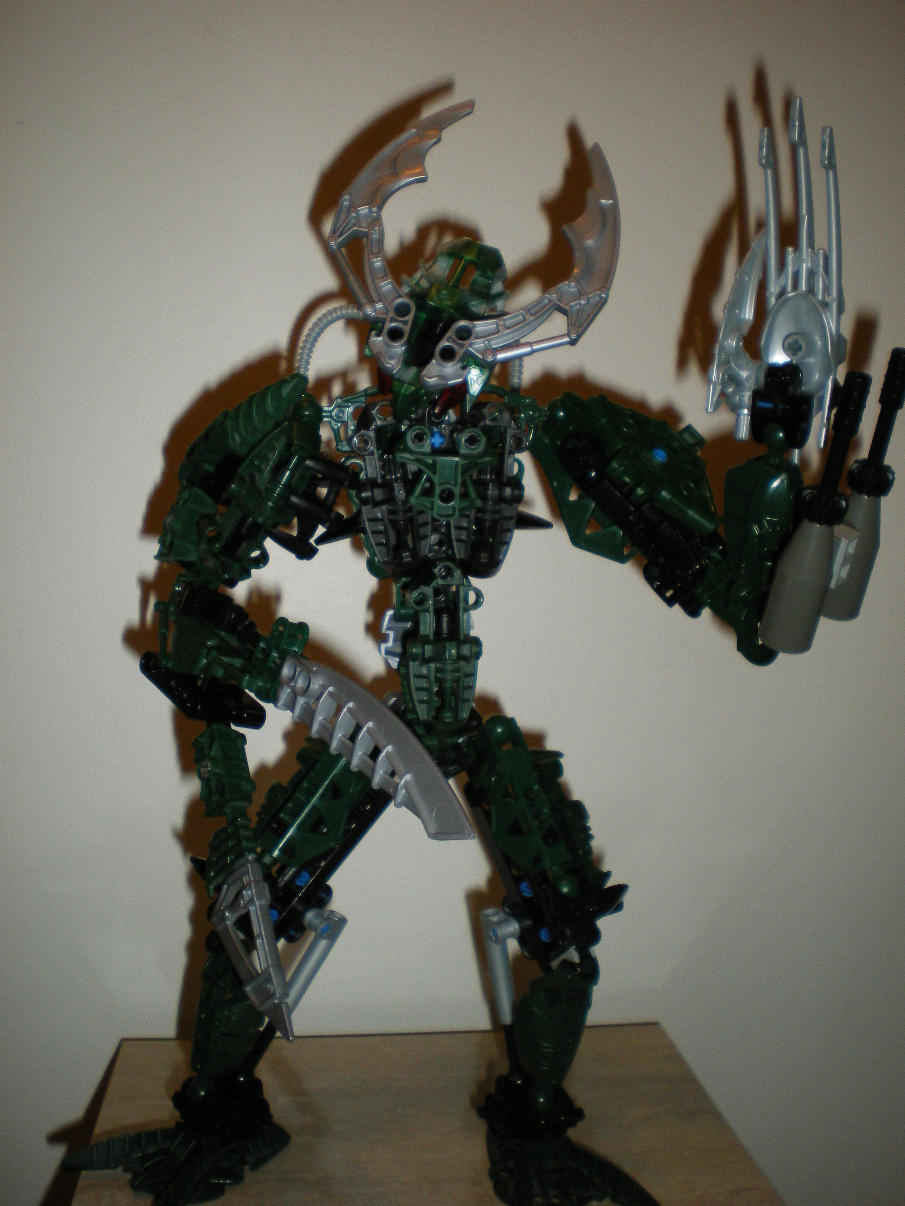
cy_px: 607
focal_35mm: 37
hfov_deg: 38.7
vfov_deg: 50.1
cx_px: 451
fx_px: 1290
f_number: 3.1
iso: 200
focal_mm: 6.3
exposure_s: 1/50
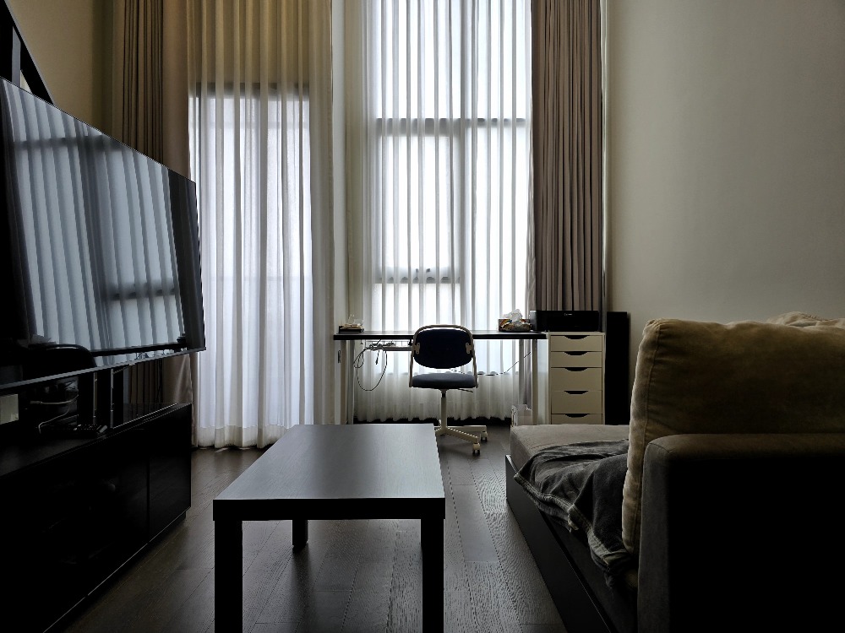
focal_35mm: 23
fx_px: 561
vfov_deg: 58.9
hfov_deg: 73.9
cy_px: 316
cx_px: 422
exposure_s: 1/180
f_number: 1.7
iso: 40
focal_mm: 6.3
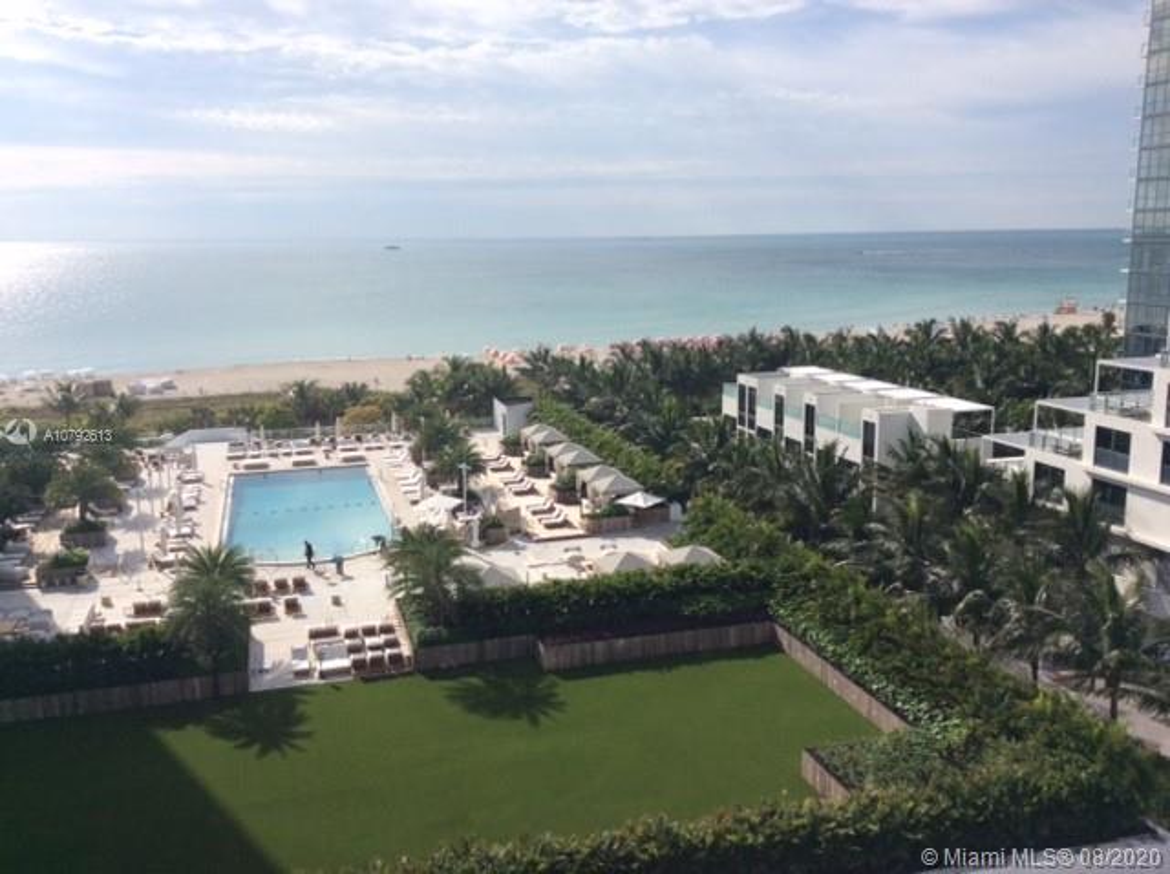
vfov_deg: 44.1
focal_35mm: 32
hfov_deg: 56.9
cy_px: 437
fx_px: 1080
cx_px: 585
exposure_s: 1/2604
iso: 32
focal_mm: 3.3
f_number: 2.4
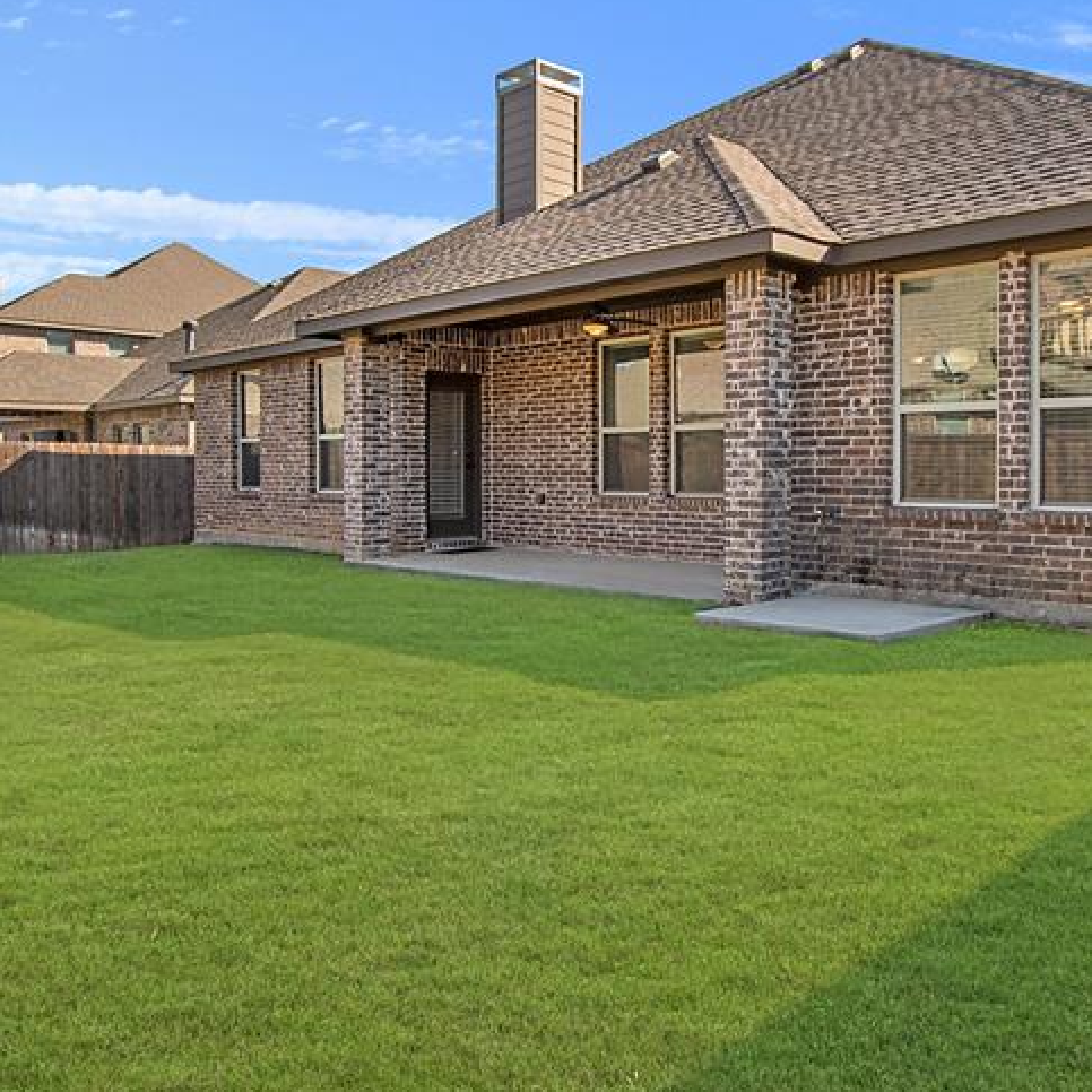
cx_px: 613
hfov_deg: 58.9
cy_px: 466
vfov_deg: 58.8
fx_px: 964
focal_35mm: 27
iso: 100
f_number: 5.6
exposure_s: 1/800
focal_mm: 10
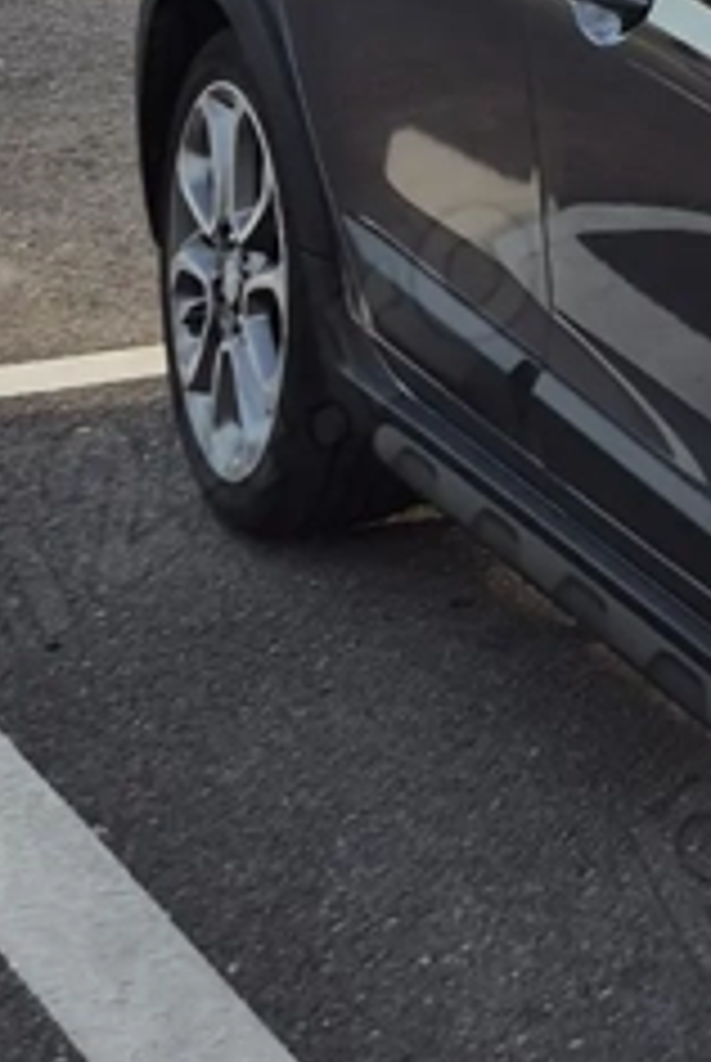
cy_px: -342
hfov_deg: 9.3
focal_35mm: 135
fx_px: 3987
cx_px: 1629
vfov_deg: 14.5
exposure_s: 1/500
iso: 25
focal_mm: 5.4
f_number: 1.8
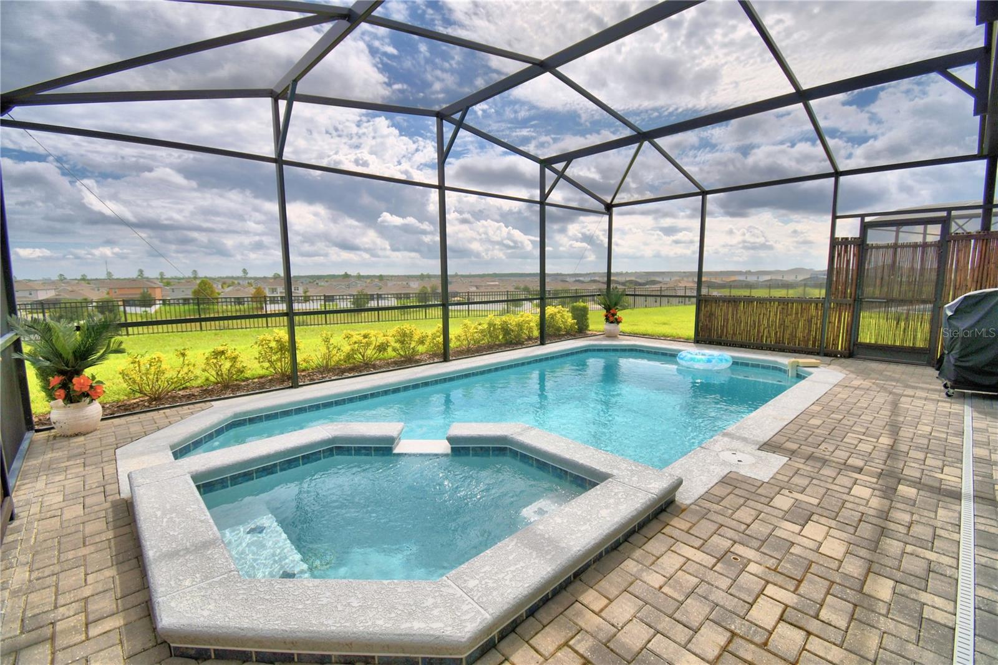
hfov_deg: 100.4
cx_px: 499
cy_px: 332
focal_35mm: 15
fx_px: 416
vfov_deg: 77.3
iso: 100
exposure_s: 1/1600
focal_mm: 10
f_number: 4.5
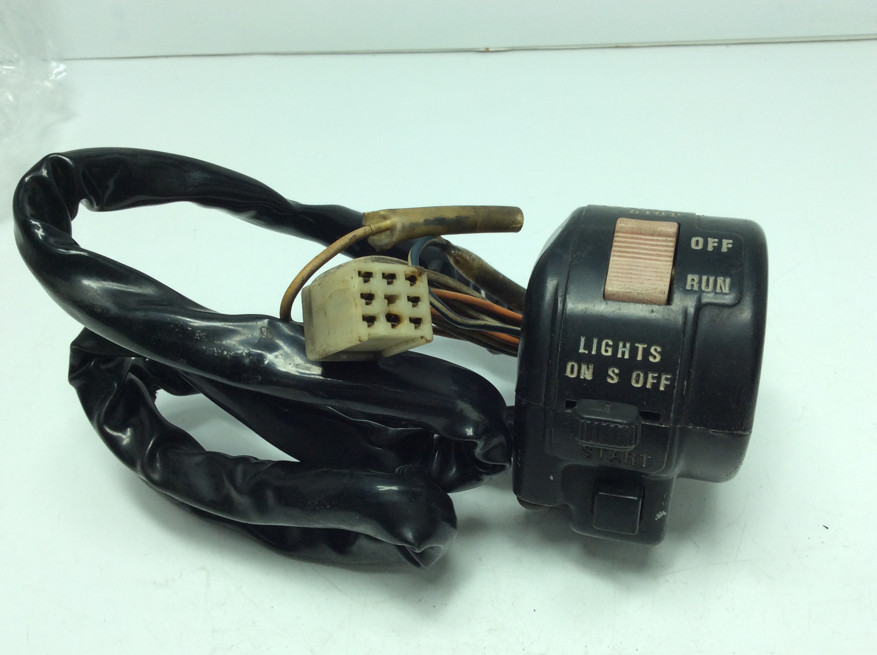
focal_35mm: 32
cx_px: 438
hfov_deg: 56.9
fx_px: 810
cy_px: 328
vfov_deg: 44.1
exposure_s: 1/316
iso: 32
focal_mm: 3.3
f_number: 2.4
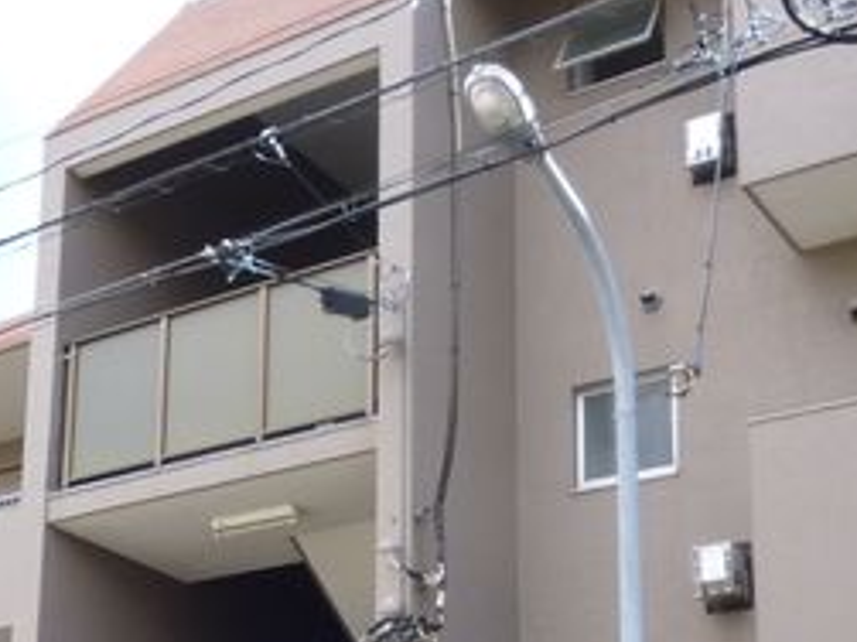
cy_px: 700
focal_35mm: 67
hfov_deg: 28.4
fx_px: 1658
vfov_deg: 20.9
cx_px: 188
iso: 100
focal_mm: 5
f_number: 3.1
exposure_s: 1/200
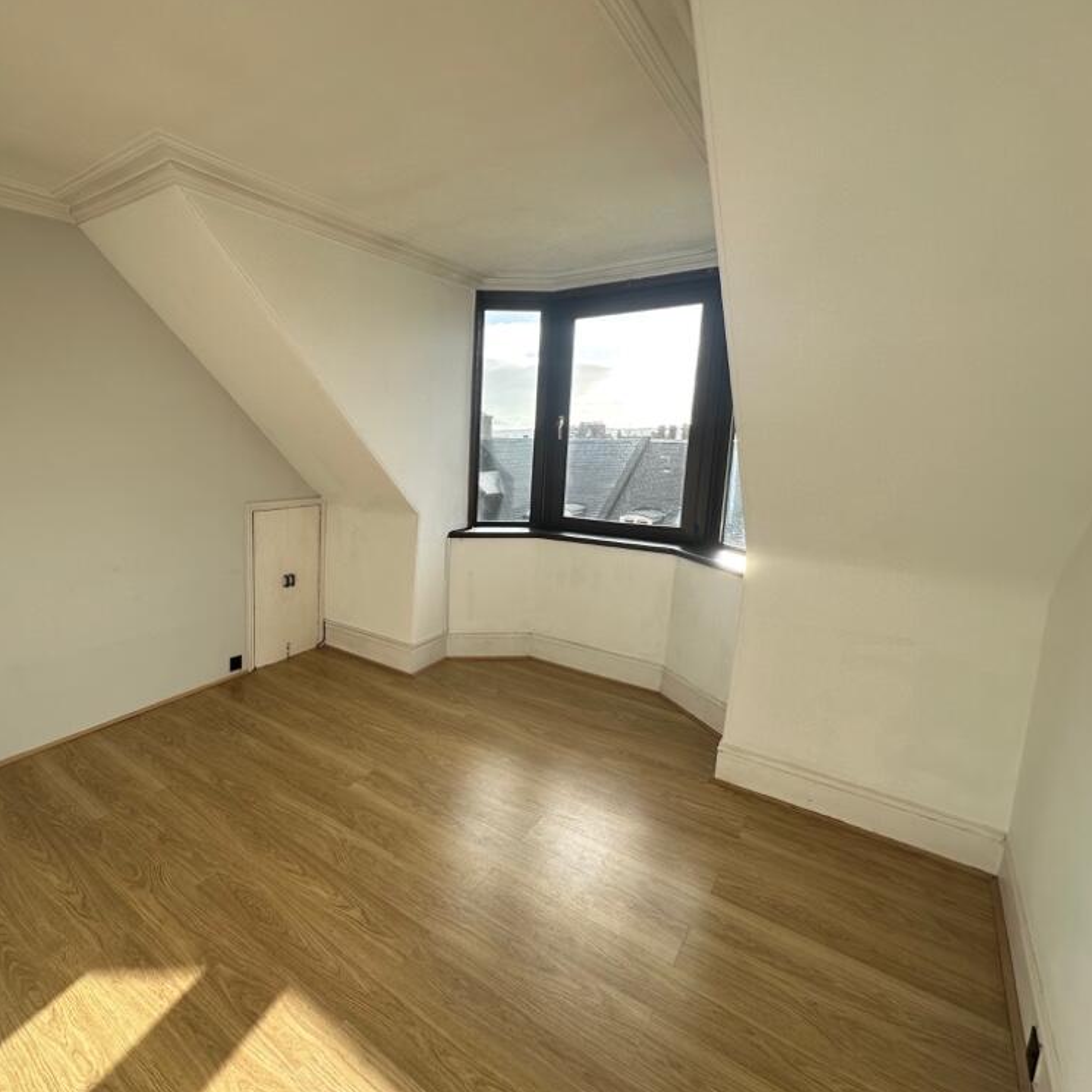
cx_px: 347
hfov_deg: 80.6
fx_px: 607
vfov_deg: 84.0
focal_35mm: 17
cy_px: 534
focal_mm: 2.22
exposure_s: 1/550
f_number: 2.2
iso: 40
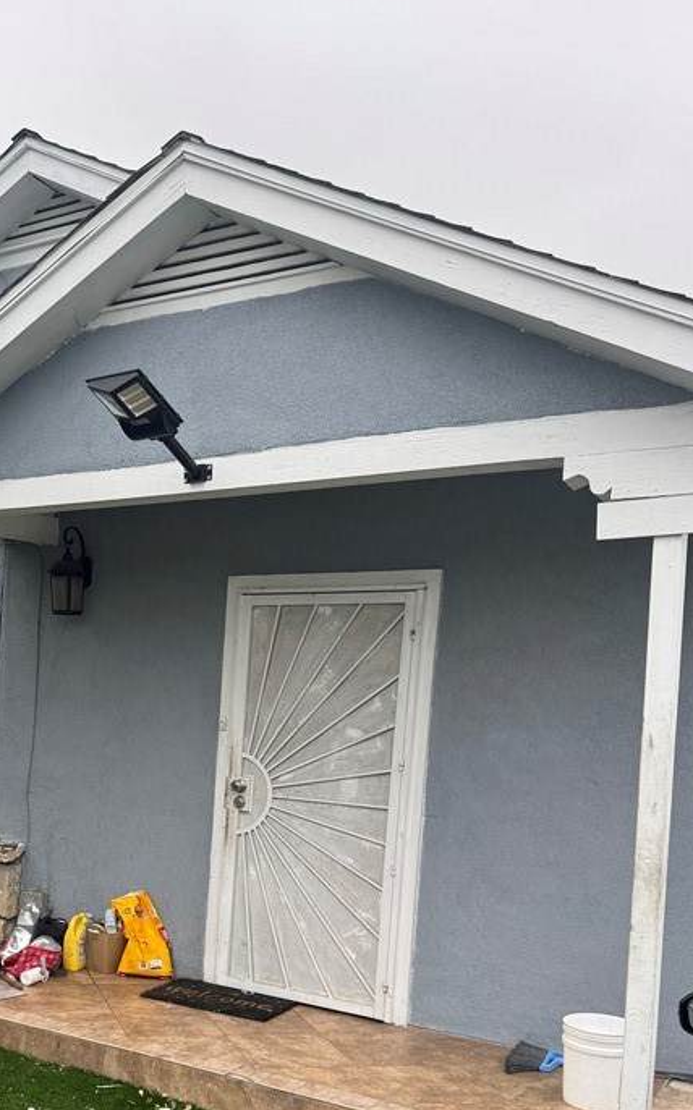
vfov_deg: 49.9
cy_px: 803
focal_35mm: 38
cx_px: 125
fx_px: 1150
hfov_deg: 32.5
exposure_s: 1/773
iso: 80
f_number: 1.78
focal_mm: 6.76
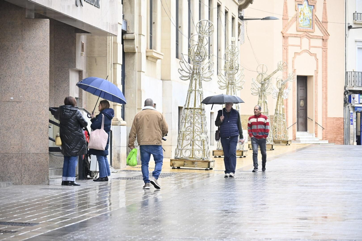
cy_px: 120
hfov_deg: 13.2
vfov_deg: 8.8
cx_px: 181
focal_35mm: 156
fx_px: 1569
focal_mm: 104
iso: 1250
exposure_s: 1/200
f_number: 5
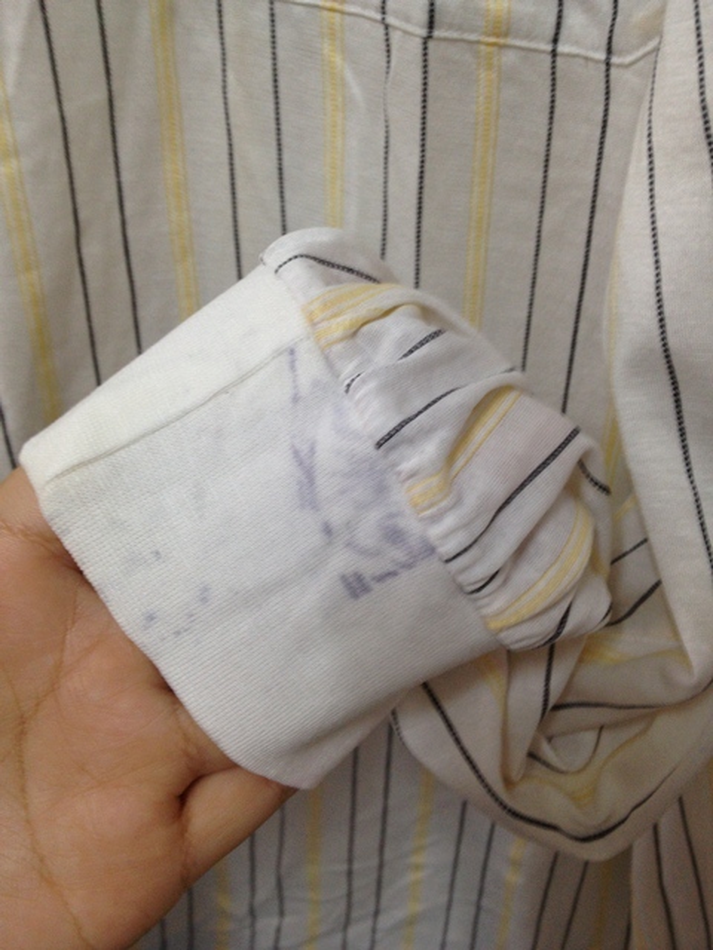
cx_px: 356
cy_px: 475
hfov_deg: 40.7
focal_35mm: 35
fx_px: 961
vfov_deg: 52.6
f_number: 2.4
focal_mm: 4.28
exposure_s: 1/20
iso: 100
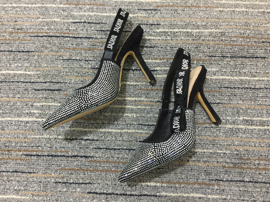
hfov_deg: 61.7
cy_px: 101
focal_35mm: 29
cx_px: 135
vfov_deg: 48.2
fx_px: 226
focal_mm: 4.15
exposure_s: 1/17
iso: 125
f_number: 2.2
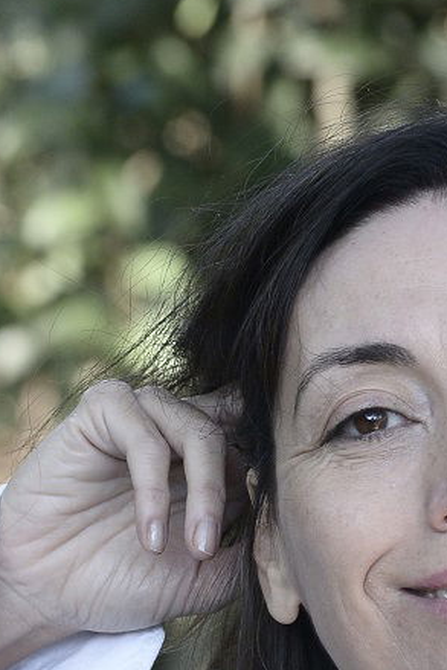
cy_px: 942
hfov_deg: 2.1
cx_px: 376
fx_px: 12468
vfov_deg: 3.1
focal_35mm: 670
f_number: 10
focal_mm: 200
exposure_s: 1/125
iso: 1000
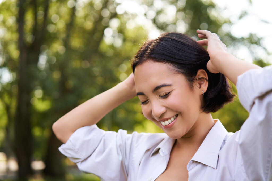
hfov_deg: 36.2
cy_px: 90
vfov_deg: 24.6
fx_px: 416
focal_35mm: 55
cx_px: 136
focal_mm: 55
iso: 100
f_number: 2.5
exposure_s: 1/500
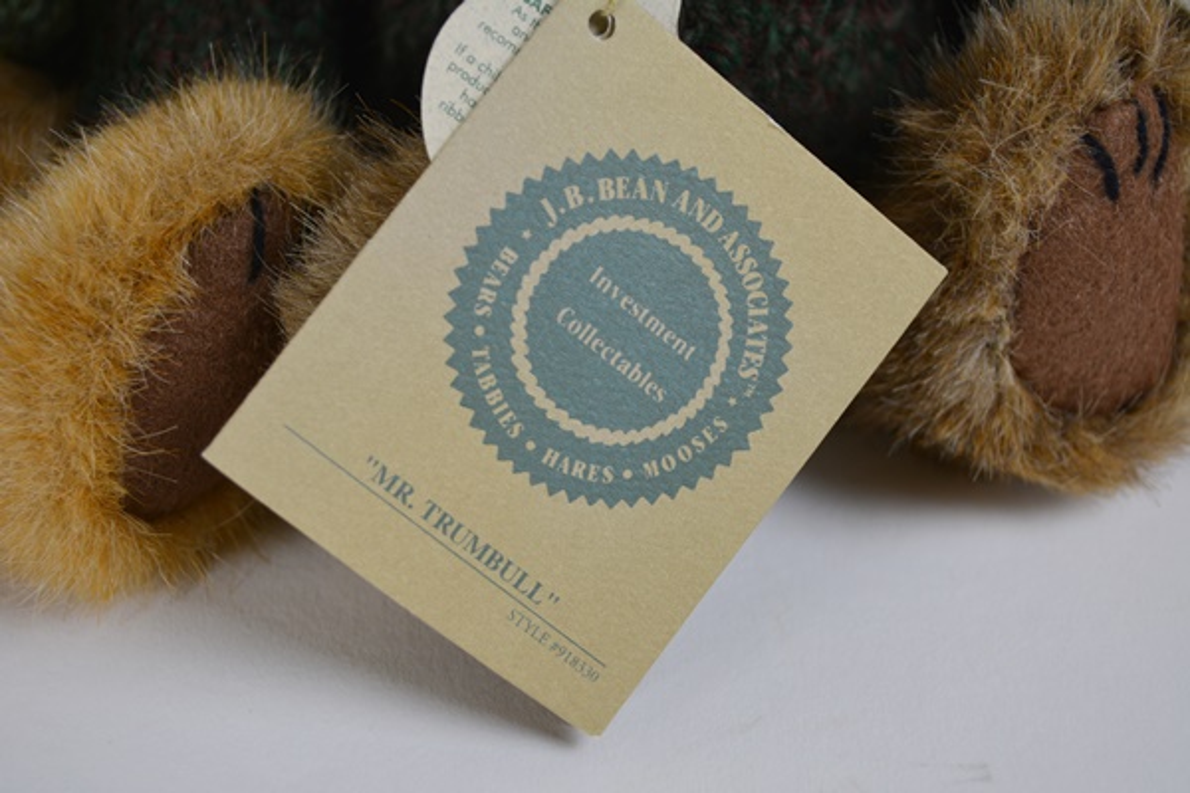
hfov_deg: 37.9
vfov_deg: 25.8
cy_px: 396
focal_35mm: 52
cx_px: 595
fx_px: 1735
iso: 360
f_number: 5.6
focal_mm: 35
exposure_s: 1/125
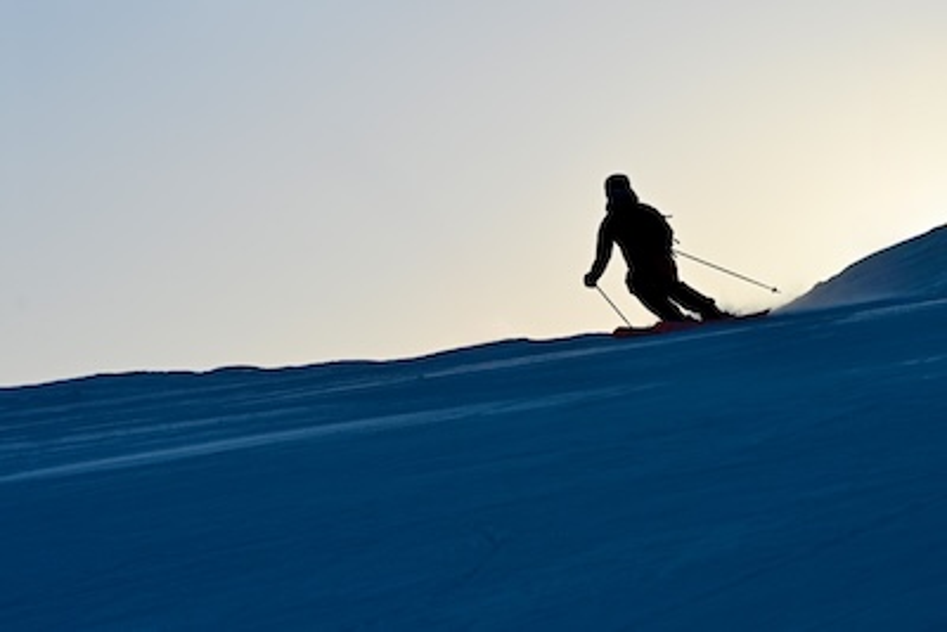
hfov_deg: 17.1
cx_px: 474
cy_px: 316
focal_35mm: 120
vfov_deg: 11.4
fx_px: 3158
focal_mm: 120
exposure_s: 1/800
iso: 100
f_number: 8
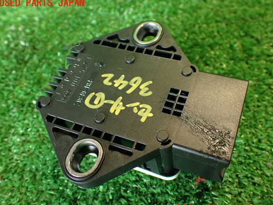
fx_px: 268
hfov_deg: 53.9
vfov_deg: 41.8
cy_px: 106
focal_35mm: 34
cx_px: 142
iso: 320
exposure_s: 1/30
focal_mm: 5.79
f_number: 2.4
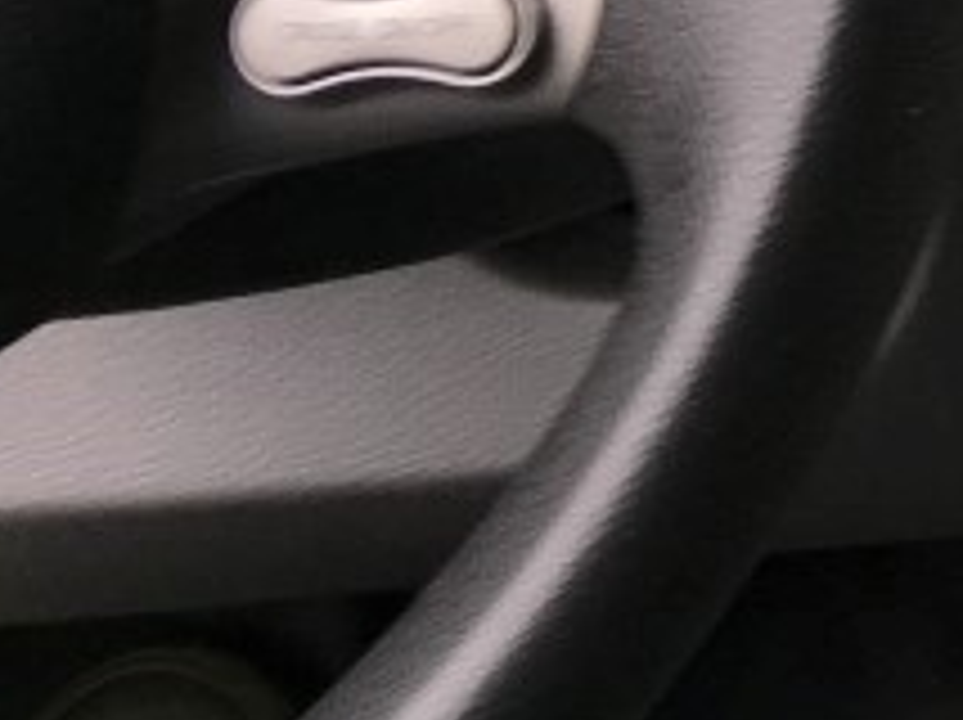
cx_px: 2084
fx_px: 3863
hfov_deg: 12.2
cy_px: -972
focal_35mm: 139
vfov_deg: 9.5
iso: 25
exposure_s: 1/60
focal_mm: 4.15
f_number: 2.2
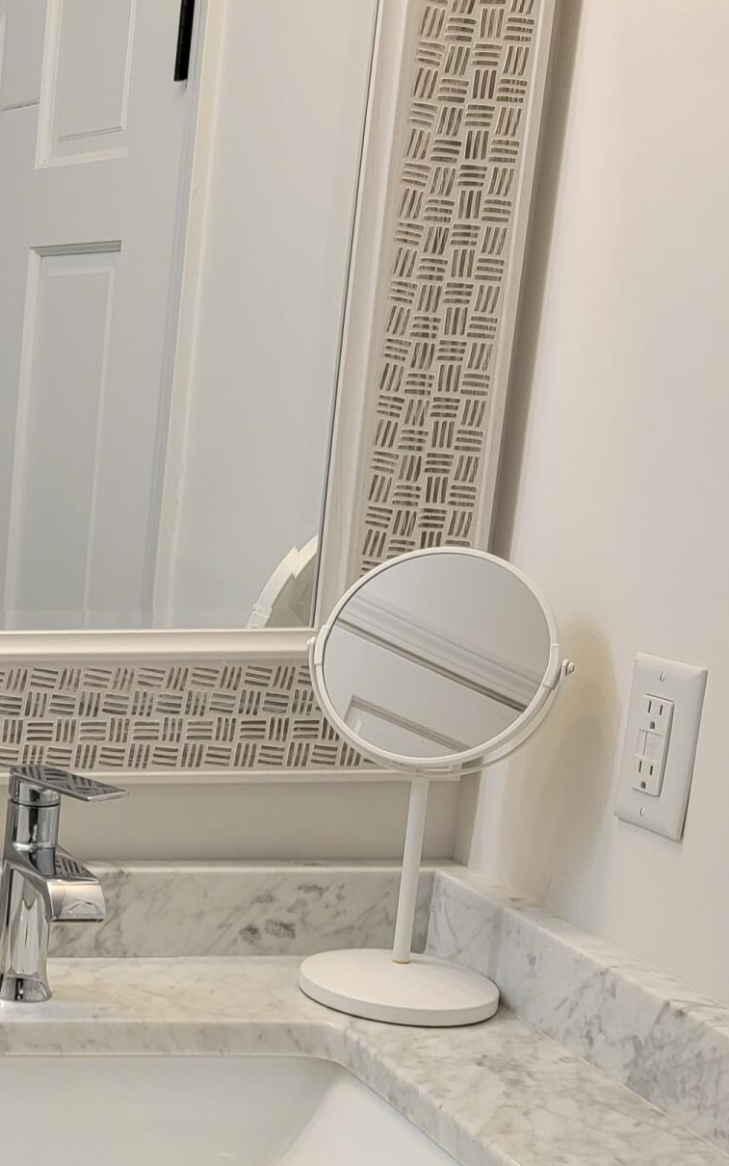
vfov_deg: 32.1
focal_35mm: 63
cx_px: -555
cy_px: 824
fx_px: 2002
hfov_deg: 17.2
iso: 64
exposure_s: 1/120
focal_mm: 6.7
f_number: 1.8
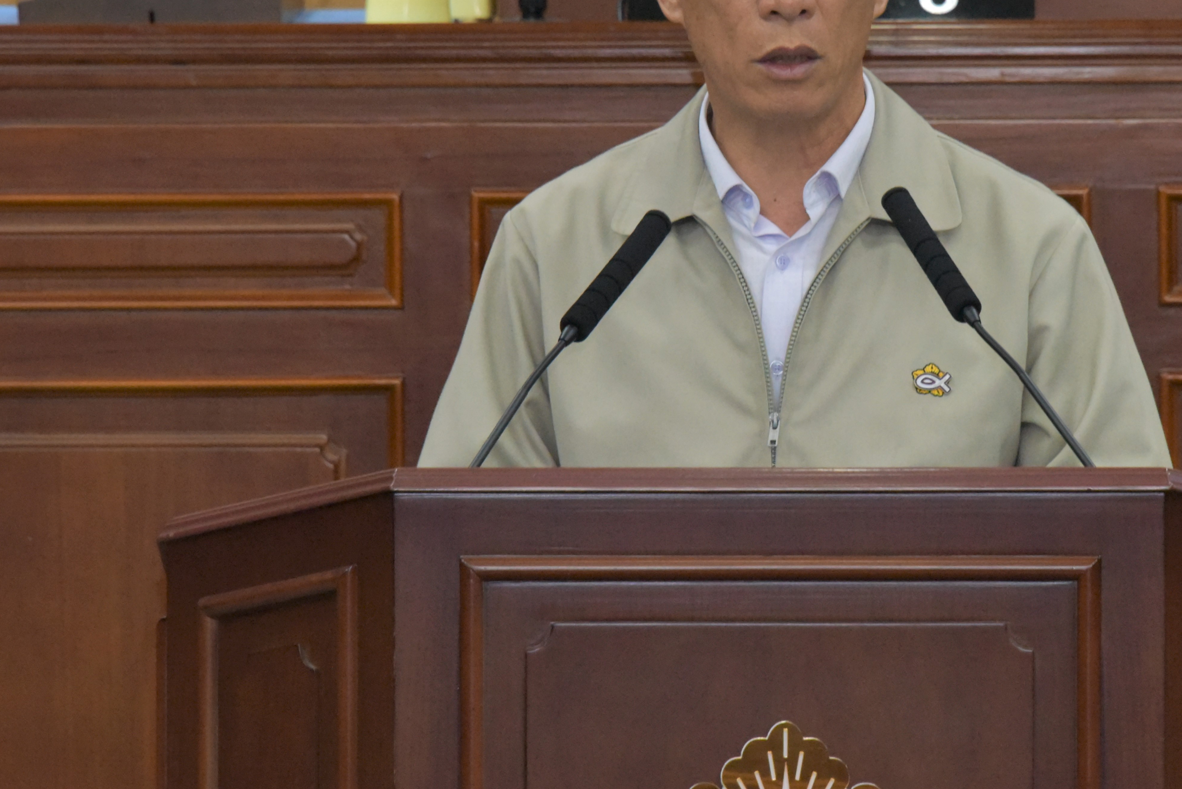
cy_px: 155
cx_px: 747
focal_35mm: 419
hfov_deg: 4.9
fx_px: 13761
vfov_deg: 3.3
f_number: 9
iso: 6400
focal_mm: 230
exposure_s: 1/250
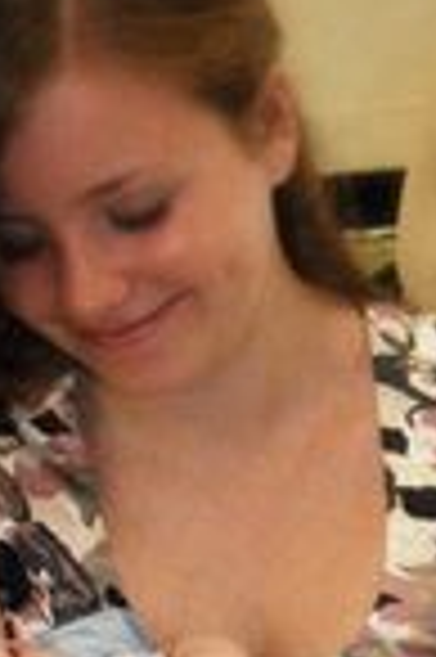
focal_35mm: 184
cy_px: 702
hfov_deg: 7.4
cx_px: 216
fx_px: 3357
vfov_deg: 11.0
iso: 1600
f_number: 5.6
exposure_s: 1/60
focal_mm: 45
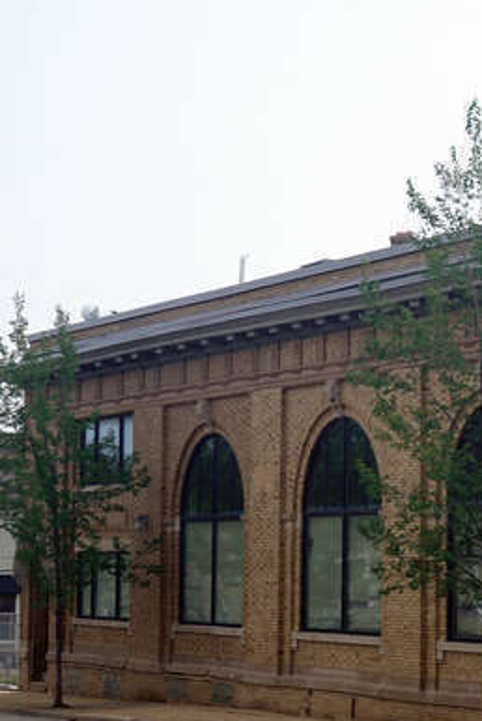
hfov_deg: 11.4
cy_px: 434
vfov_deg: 17.3
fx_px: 2365
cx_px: 613
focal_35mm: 118
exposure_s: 1/100
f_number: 10
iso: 100
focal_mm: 38
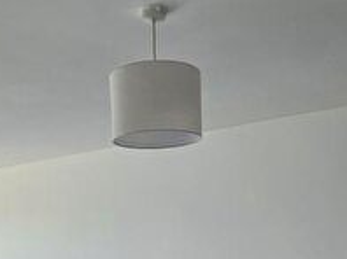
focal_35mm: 46
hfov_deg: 41.2
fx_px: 461
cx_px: 152
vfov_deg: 27.4
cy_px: 318
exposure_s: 1/50
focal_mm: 2.2
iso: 64
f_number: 2.2
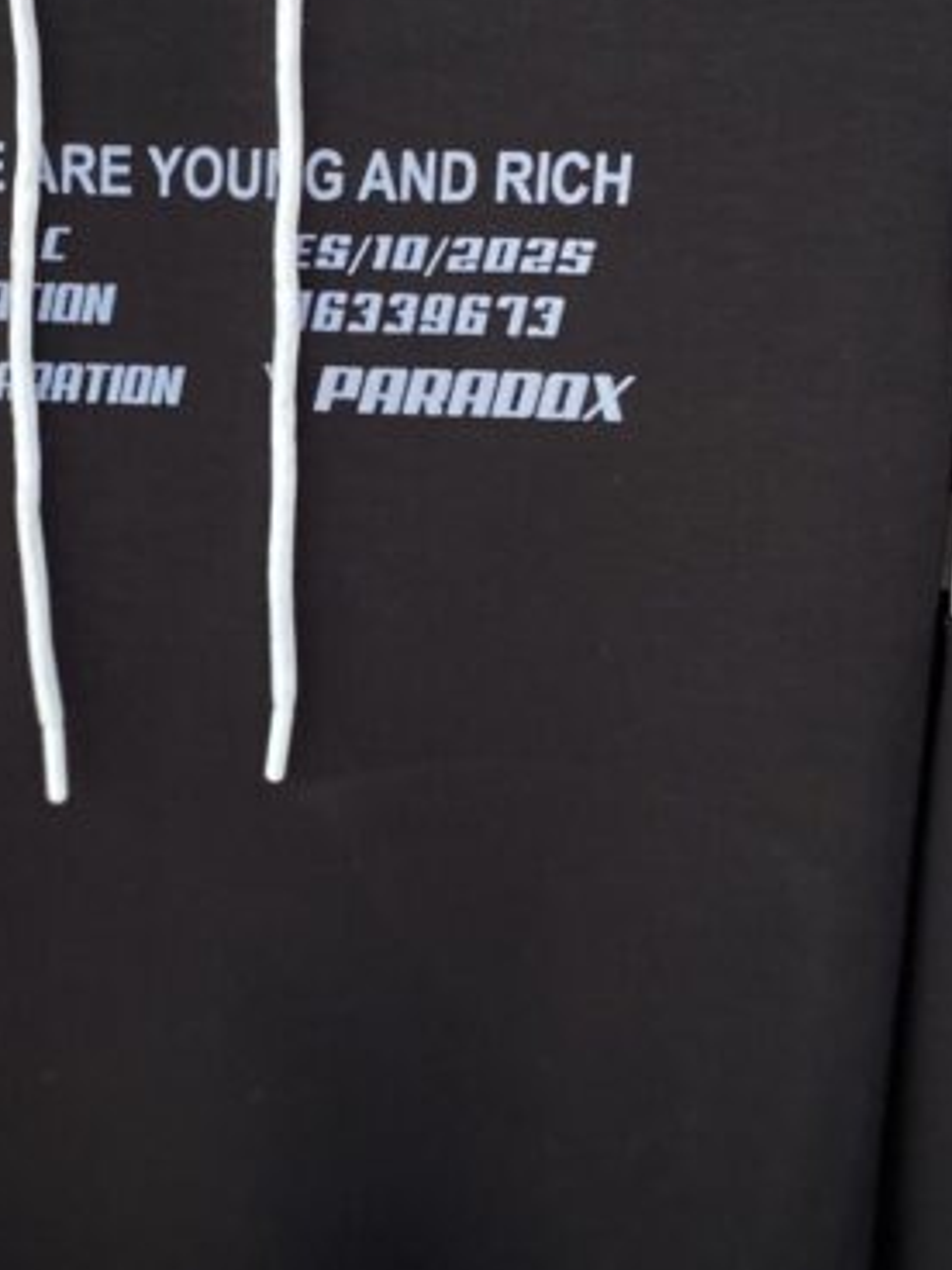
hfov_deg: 21.7
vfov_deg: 29.4
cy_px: 616
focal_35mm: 66
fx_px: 2420
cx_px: 83
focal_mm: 4.25
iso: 100
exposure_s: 1/50
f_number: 1.8
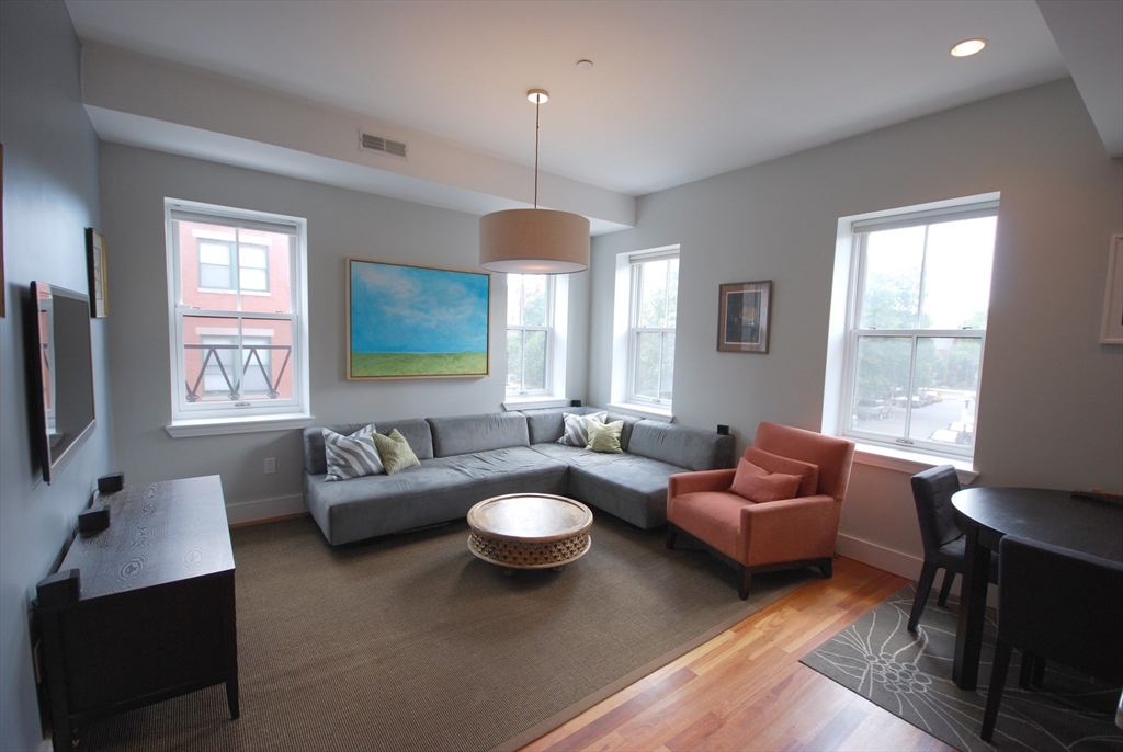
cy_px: 376
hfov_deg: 100.3
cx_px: 562
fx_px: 469
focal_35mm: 15
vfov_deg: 77.5
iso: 200
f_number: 4
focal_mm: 10
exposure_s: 1/40
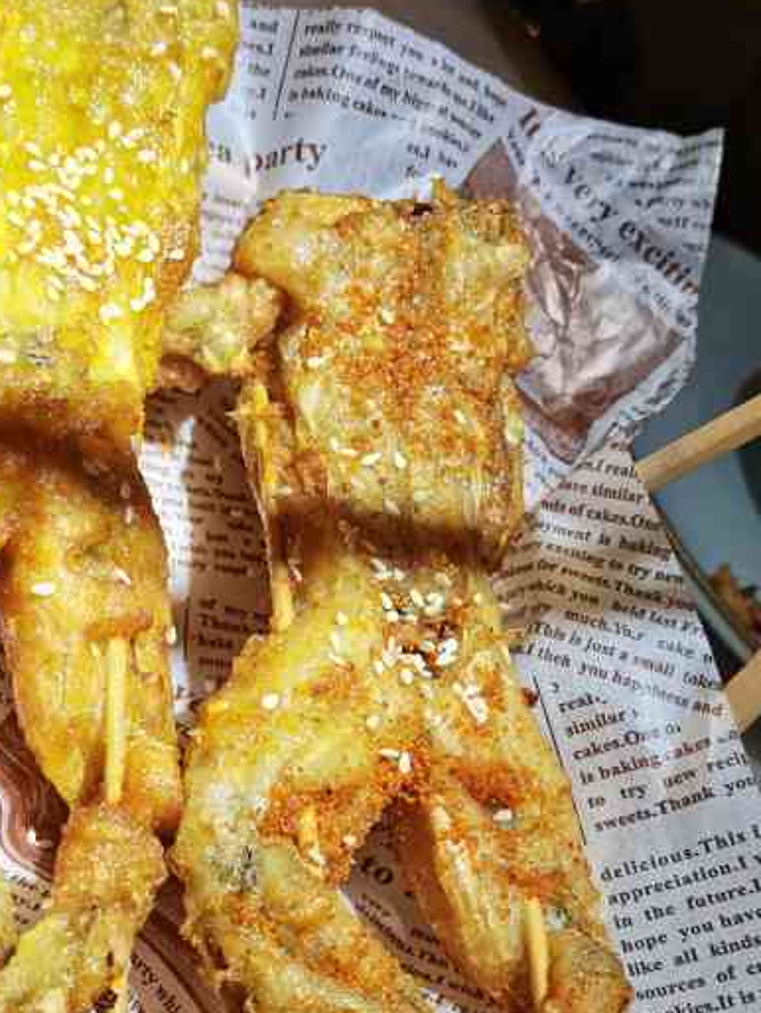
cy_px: 709
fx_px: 1435
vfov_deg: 38.3
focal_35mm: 49
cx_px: 252
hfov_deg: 29.5
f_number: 1.9
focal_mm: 4.94
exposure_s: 1/128
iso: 50
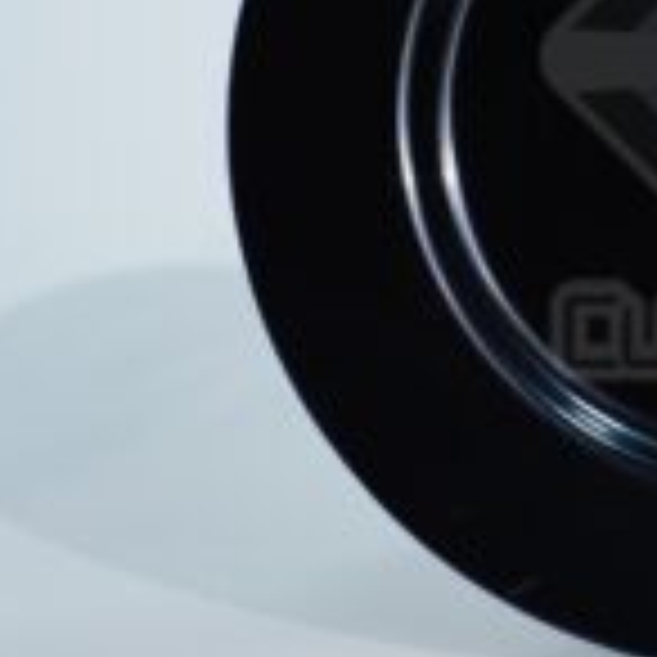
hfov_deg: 25.0
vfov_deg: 28.1
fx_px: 1288
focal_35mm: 60
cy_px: 137
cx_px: 842
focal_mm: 16
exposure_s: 1/45
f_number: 8
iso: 400
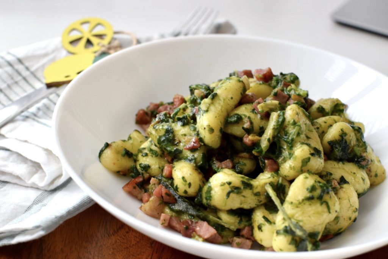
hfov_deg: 37.8
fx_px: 566
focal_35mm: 52
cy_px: 130
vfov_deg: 25.8
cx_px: 194
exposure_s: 1/100
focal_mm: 35
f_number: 5
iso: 400
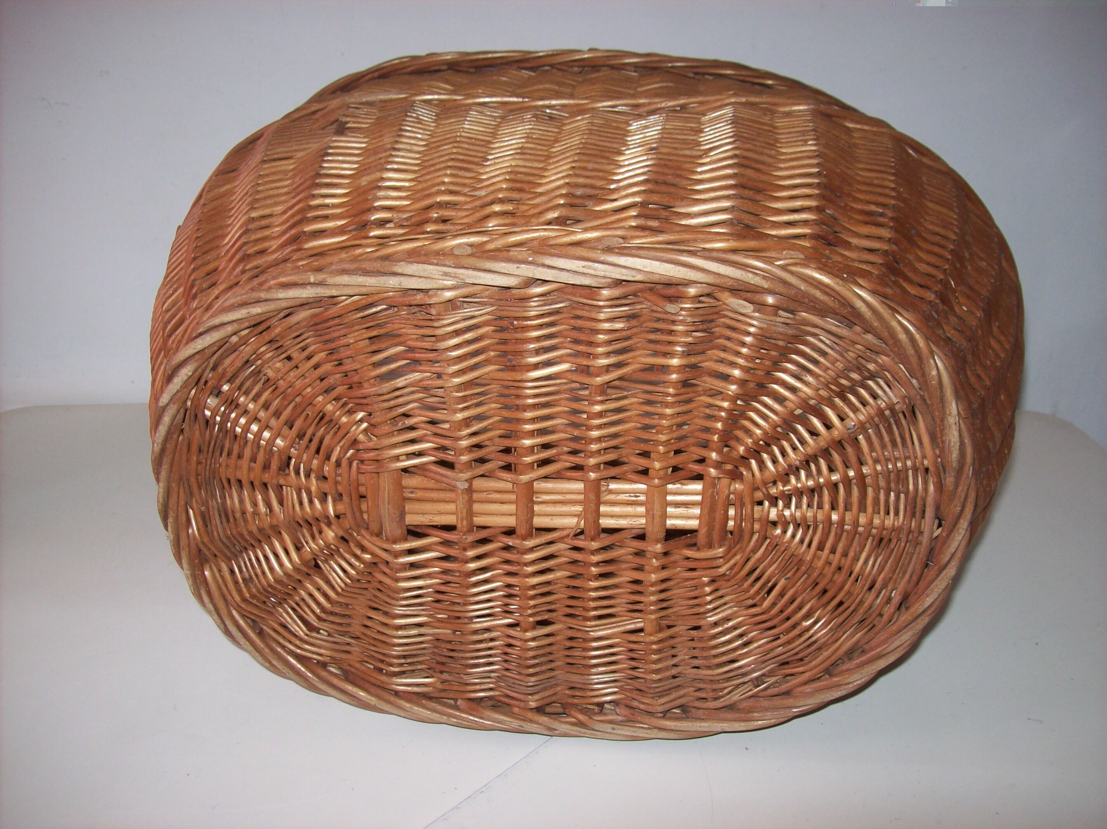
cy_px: 414
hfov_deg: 51.4
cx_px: 554
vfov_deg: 39.6
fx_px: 1151
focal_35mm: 36
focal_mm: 6
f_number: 2.7
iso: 80
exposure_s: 1/64
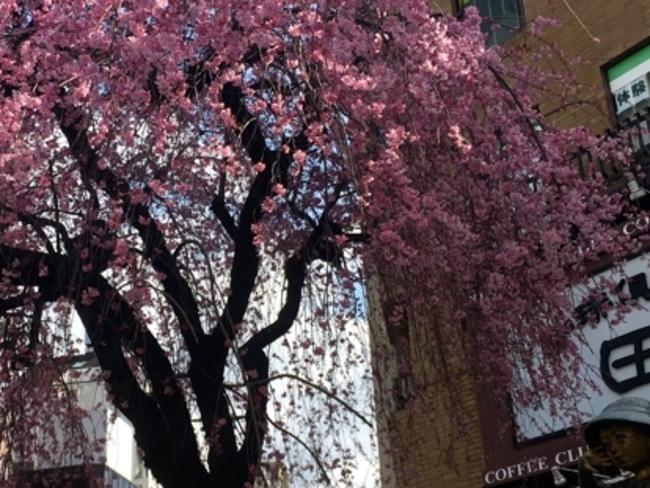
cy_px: 245
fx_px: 1052
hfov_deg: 33.9
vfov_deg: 26.1
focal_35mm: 56
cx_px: 190
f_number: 2.2
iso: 25
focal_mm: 4.15
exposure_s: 1/1166
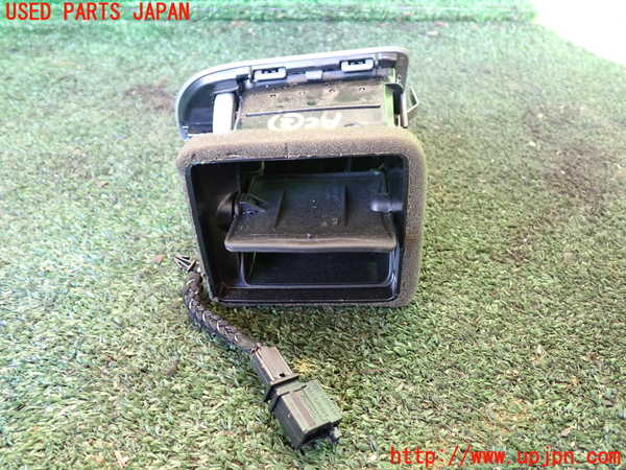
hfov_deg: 60.0
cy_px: 235
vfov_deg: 46.8
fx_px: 543
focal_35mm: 30
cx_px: 313
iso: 400
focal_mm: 5.4
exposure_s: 1/30
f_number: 2.3
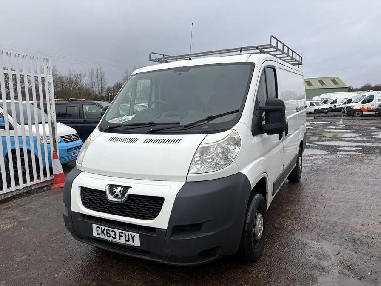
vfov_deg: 53.1
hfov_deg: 67.3
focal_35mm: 26
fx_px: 286
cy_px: 143
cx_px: 190
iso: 50
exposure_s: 1/1751
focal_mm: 5.96
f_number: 1.6
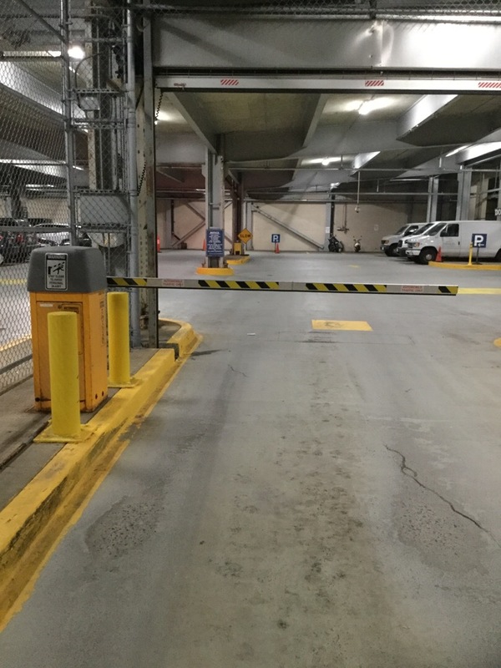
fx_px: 598
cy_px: 334
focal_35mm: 31
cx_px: 250
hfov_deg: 45.4
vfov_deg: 58.4
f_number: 2.4
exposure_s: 1/15
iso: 400
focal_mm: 3.3
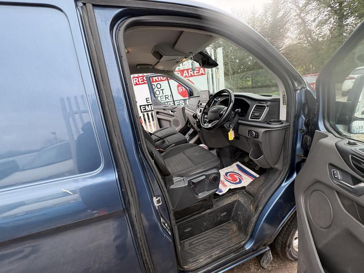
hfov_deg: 102.1
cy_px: 136
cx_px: 182
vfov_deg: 85.7
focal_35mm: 14
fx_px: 147
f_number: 2.2
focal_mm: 2.22
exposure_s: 1/102
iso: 100
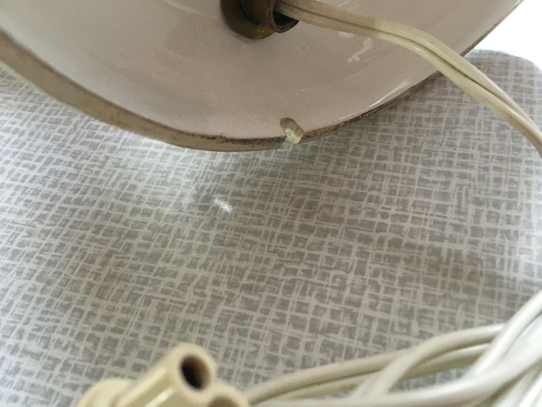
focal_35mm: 29
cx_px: 271
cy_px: 204
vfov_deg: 48.2
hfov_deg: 61.7
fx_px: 454
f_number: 2.2
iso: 200
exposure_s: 1/30
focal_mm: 4.15
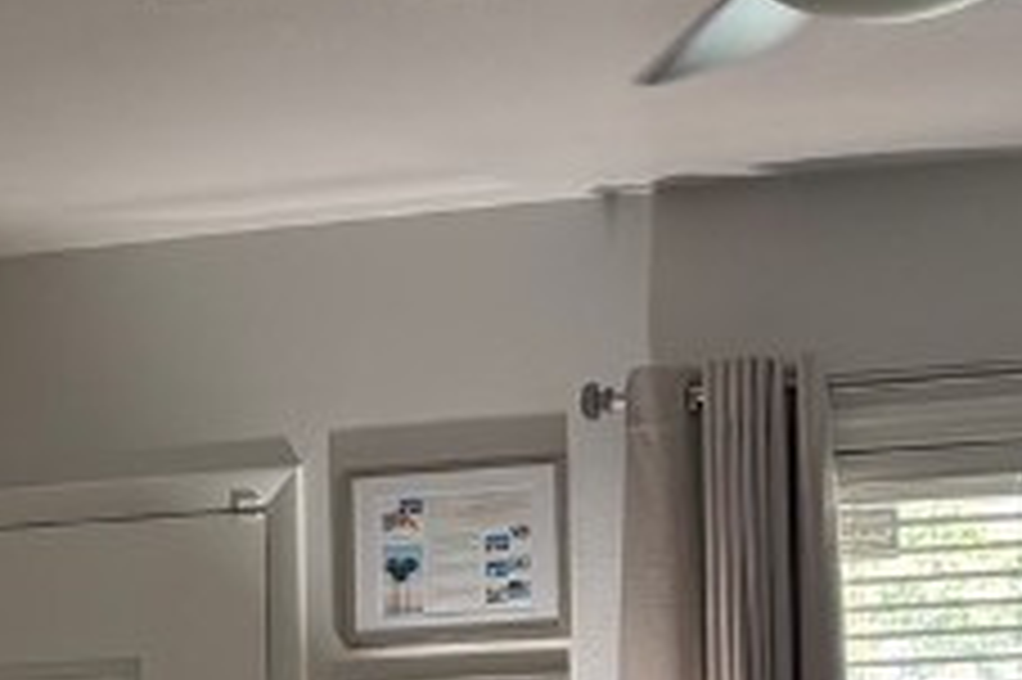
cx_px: -45
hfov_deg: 16.4
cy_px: 1022
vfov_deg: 10.8
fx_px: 3461
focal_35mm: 122
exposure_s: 1/60
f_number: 1.6
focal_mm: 5.96
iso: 100
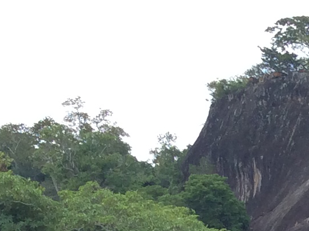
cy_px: 490
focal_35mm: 154
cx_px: 480
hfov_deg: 12.2
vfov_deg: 8.9
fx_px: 1372
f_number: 2.4
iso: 32
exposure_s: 1/506
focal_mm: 3.3
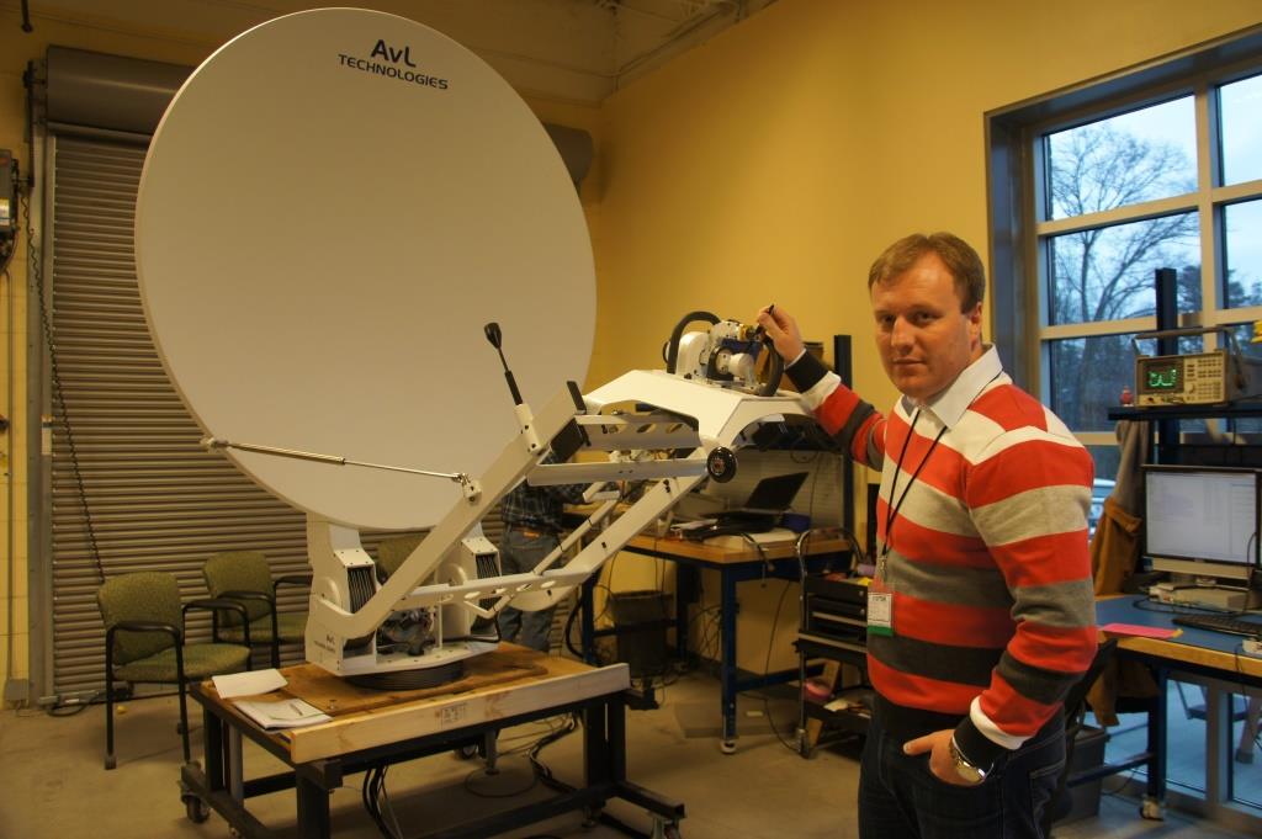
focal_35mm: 27
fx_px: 946
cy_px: 420
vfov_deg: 47.9
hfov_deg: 67.4
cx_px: 631
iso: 400
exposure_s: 1/100
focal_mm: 18
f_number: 4
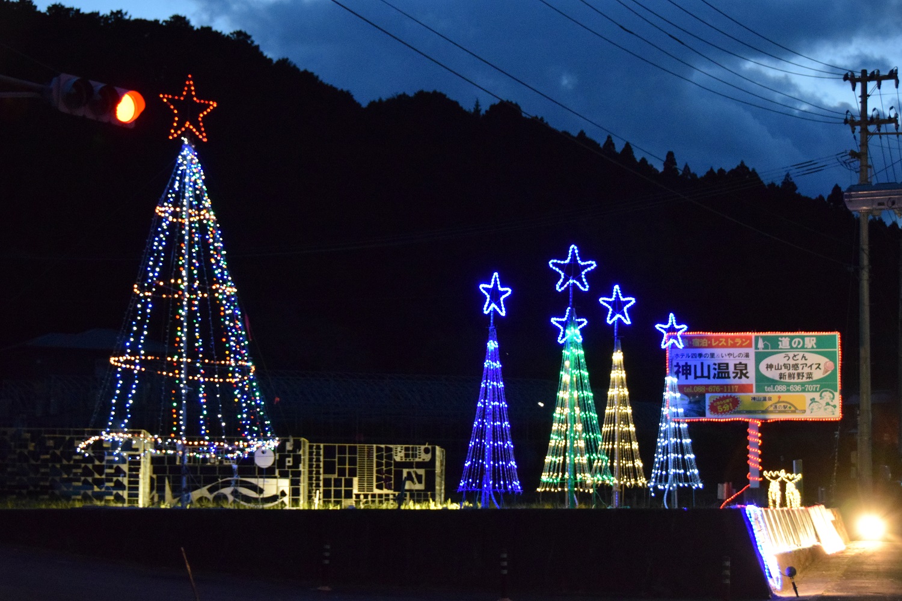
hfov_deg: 28.1
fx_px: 1804
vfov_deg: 18.9
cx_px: 451
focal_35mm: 72
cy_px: 300
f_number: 4.5
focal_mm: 48
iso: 6400
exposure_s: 1/40
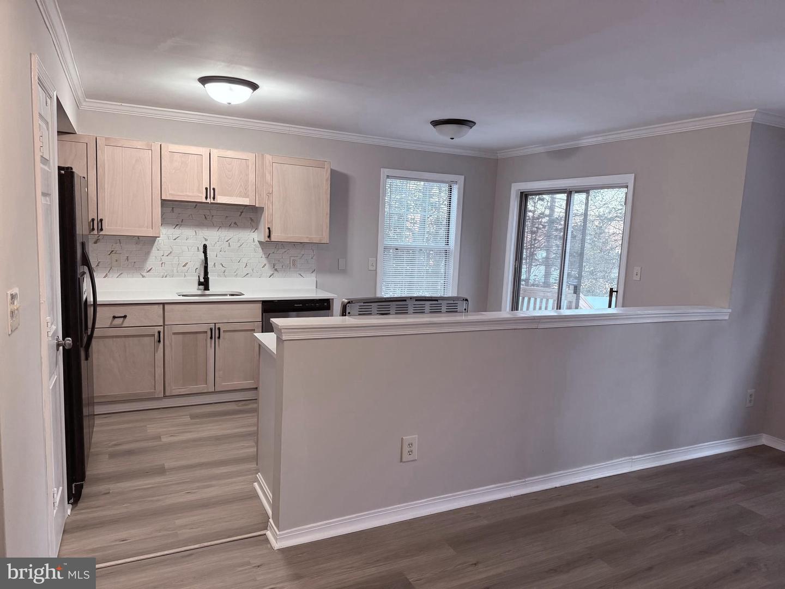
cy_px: 294
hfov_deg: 71.6
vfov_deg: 56.8
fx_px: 544
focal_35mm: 24
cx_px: 392
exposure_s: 1/60
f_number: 1.78
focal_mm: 6.76
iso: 250
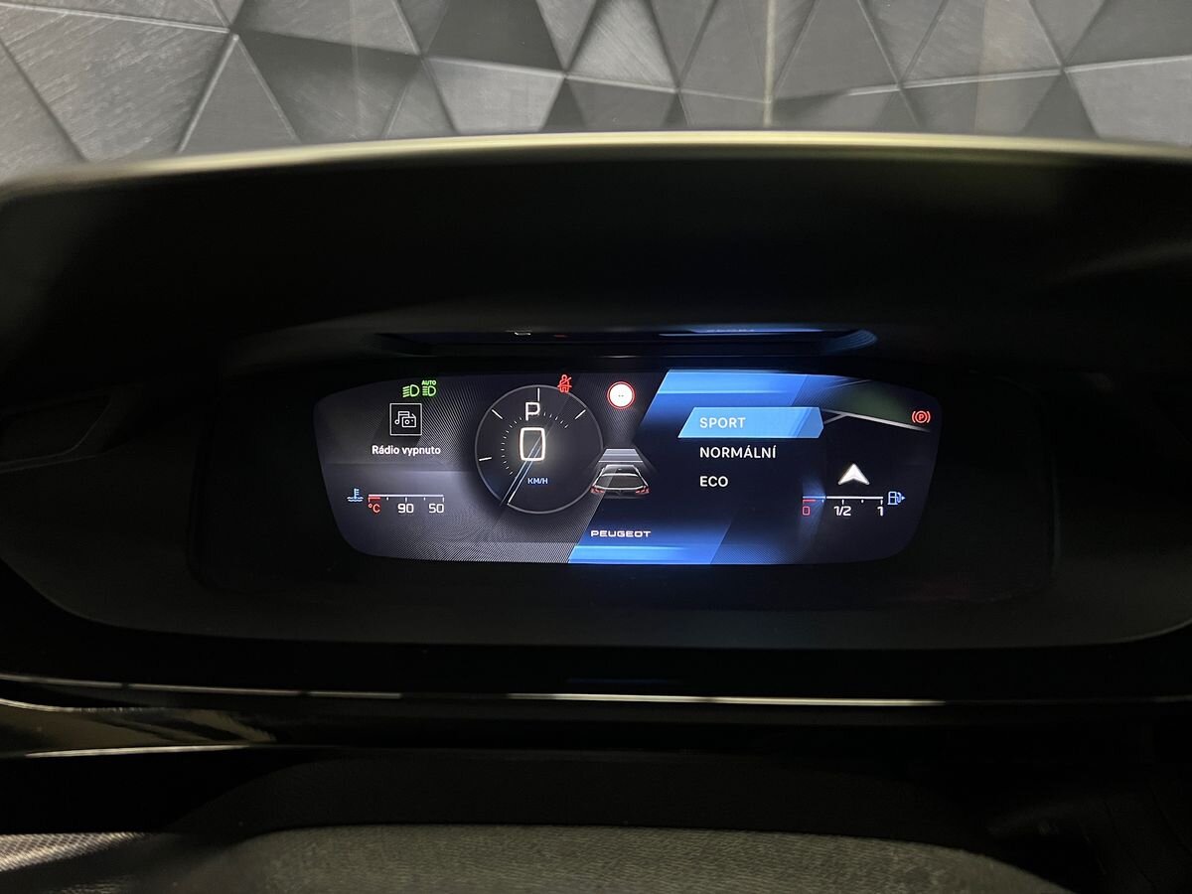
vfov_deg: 53.1
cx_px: 596
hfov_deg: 67.3
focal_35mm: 26
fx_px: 895
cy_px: 447
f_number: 1.5
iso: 500
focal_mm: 5.7
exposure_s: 1/44
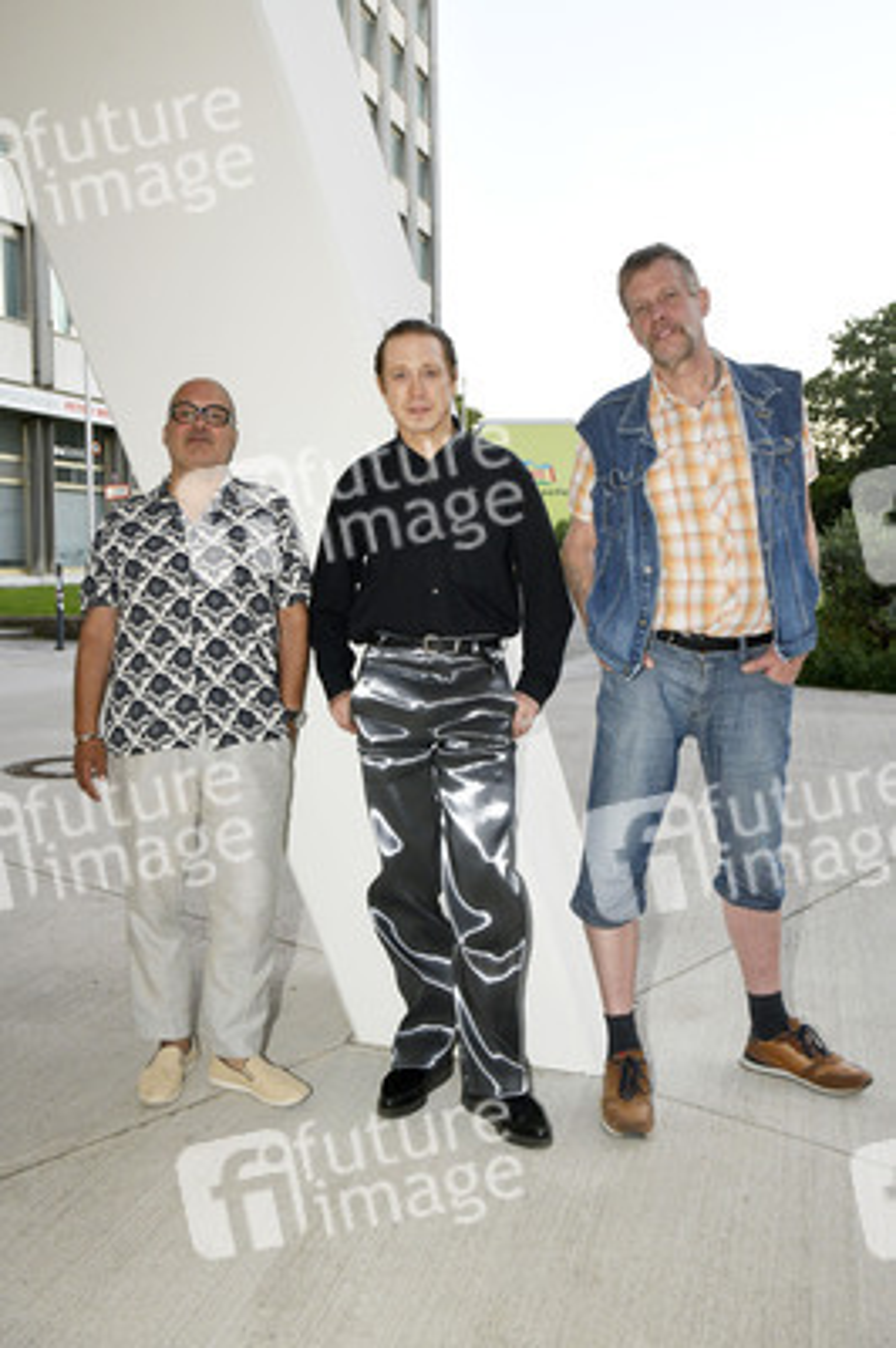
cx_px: 448
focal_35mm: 32
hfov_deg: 41.0
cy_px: 674
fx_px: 1197
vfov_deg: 58.8
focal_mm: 32
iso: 1250
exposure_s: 1/200
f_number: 5.6
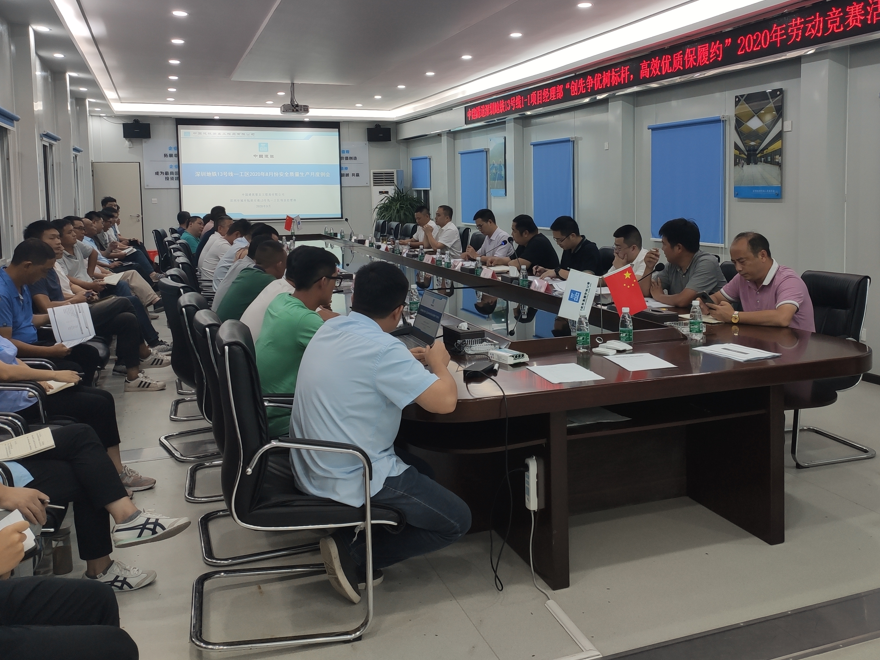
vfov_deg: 42.6
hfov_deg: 55.2
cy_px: 251
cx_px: 496
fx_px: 839
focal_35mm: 33
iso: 202
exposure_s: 1/100
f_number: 1.75
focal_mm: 4.77
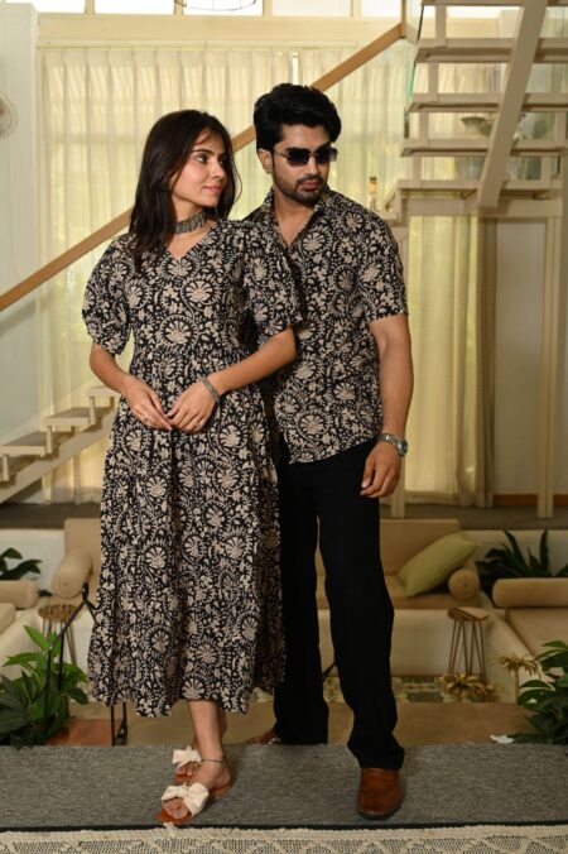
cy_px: 427
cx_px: 284
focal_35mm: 41
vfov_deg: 47.4
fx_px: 971
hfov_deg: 32.6
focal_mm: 41
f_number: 4.5
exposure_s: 1/160
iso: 250
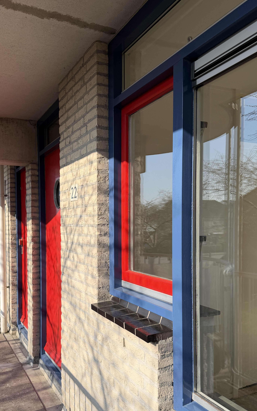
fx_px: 359
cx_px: 120
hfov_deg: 39.4
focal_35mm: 32
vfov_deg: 59.4
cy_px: 235
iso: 80
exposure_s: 1/3145
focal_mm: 6.76
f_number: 1.78
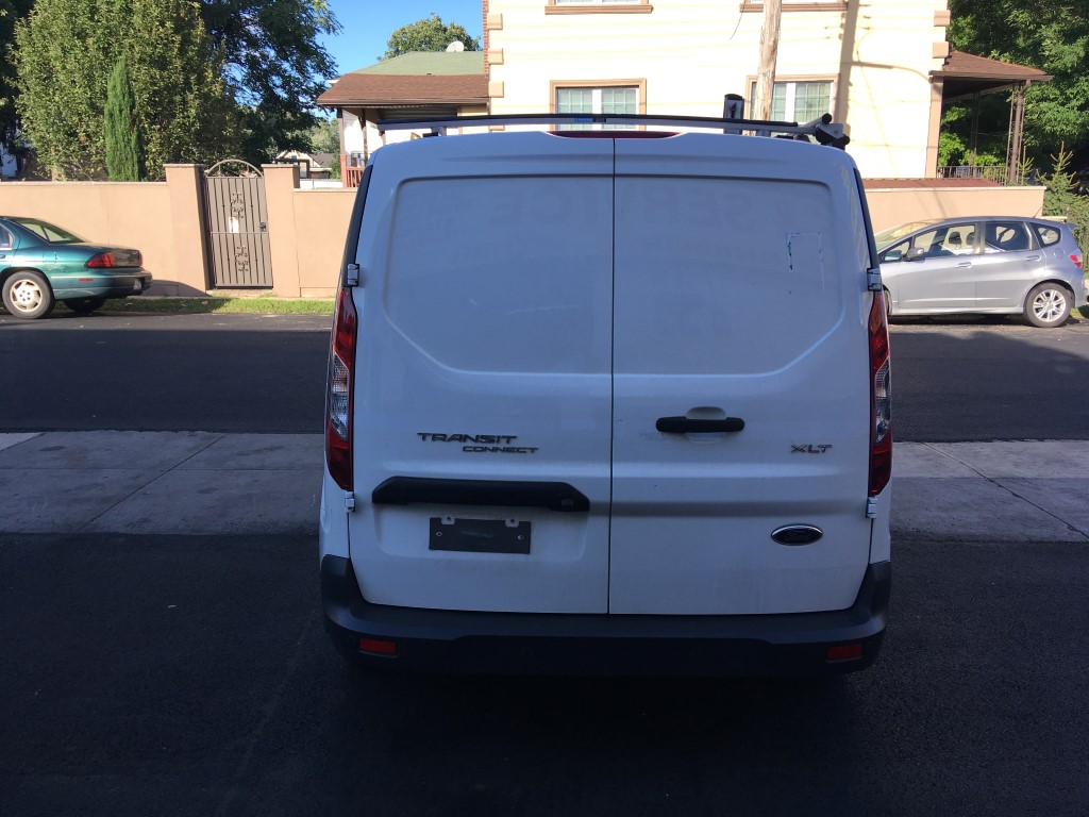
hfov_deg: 61.7
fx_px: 912
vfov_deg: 48.2
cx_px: 544
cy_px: 408
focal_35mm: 29
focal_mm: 4.15
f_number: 2.2
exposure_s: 1/641
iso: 25
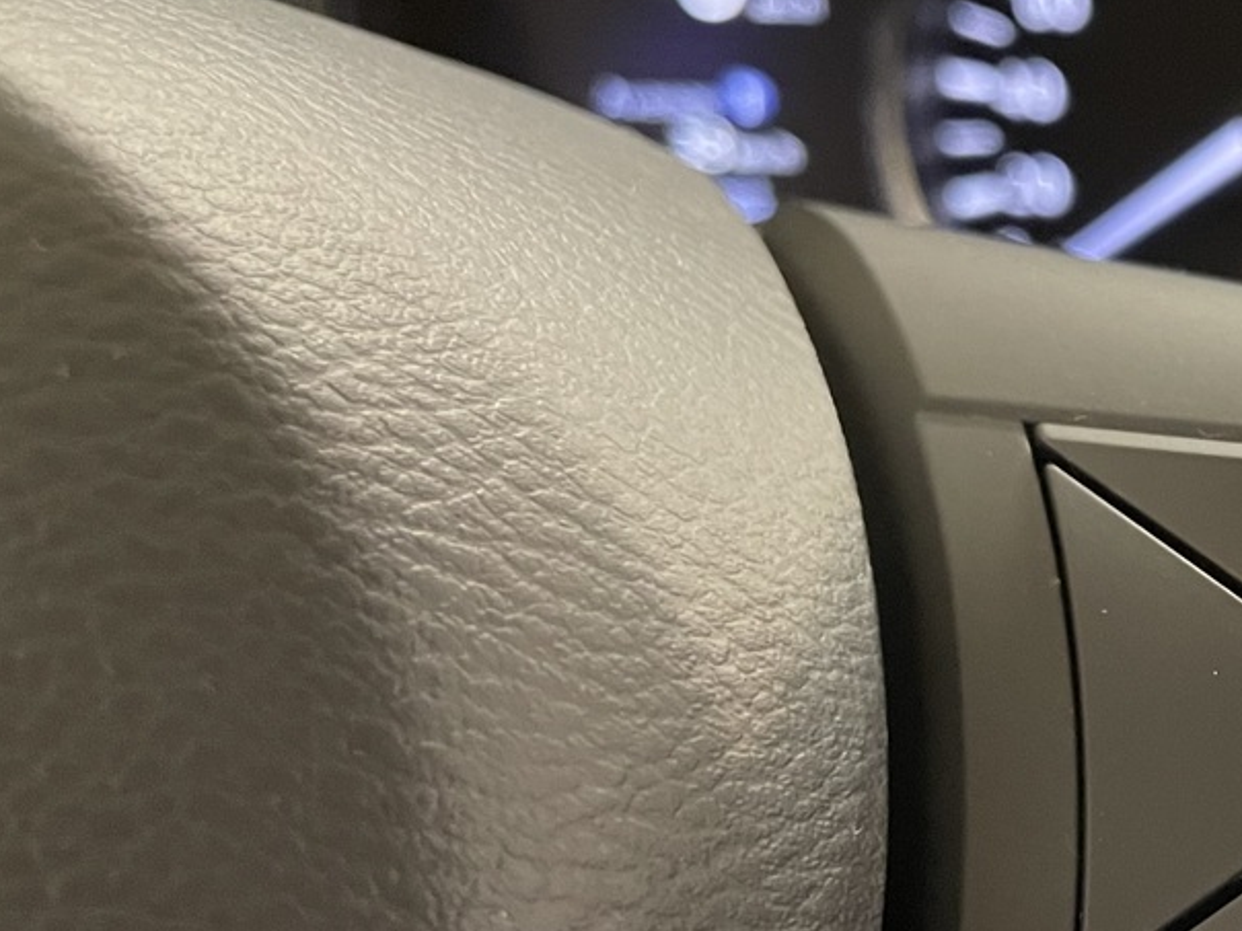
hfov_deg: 27.7
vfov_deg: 23.4
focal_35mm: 62
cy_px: 697
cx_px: 1454
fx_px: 2225
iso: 640
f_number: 1.6
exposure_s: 1/25
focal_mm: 4.2
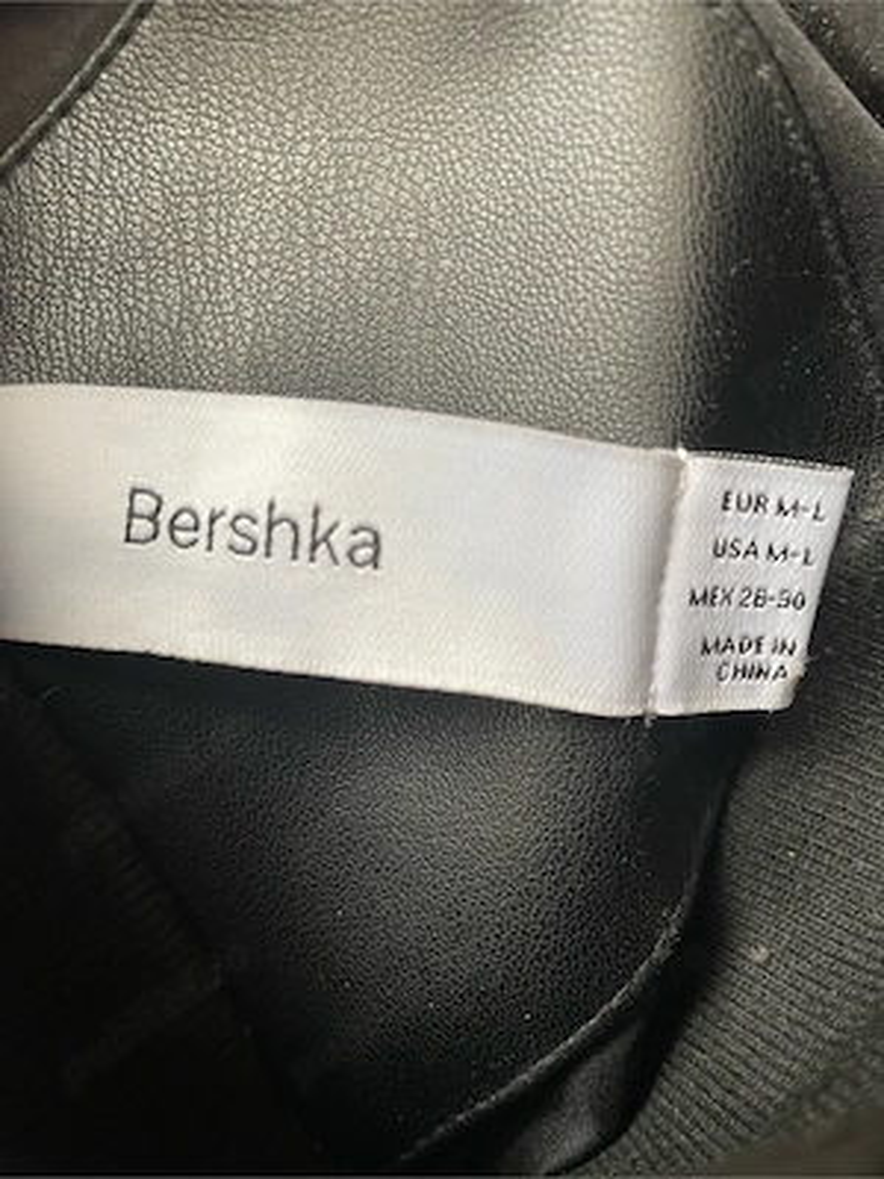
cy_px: 590
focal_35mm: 26
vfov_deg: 67.3
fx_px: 885
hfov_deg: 53.1
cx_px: 442
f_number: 1.6
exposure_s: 1/60
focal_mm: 4.2
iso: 160
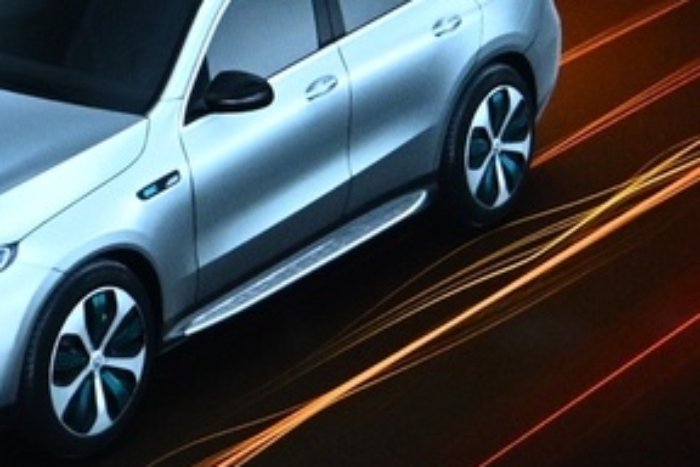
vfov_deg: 8.1
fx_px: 3286
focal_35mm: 169
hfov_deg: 11.9
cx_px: -146
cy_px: 134
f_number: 3.8
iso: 1600
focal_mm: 20
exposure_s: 1/60
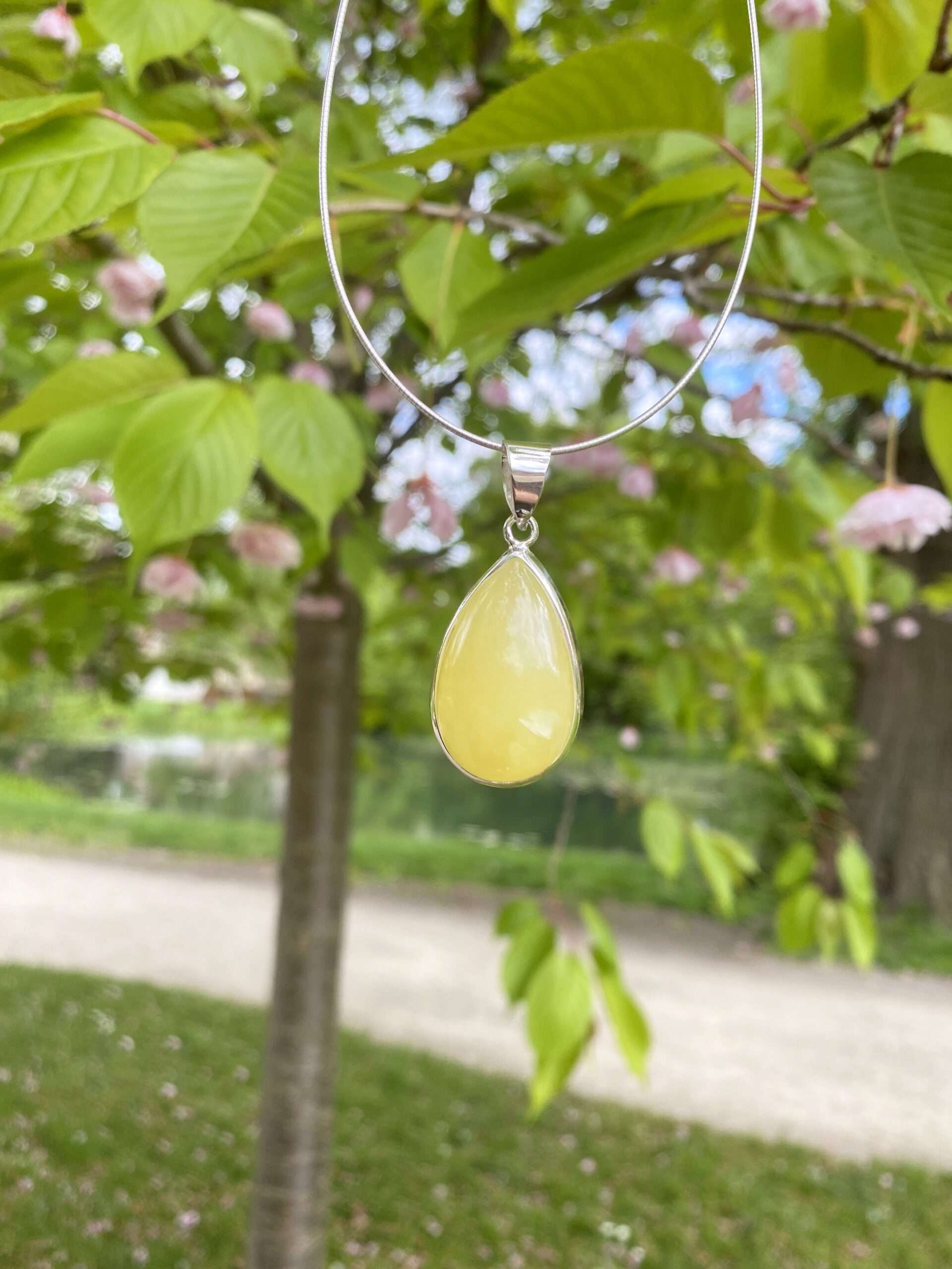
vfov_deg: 67.3
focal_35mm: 26
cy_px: 634
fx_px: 953
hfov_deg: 53.1
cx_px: 476
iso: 32
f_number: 1.8
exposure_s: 1/431
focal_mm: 4.25
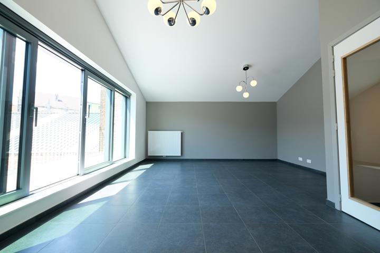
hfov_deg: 100.4
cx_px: 190
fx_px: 158
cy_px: 126
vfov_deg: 77.3
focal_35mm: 15
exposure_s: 1/90
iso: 320
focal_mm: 10
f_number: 4.5
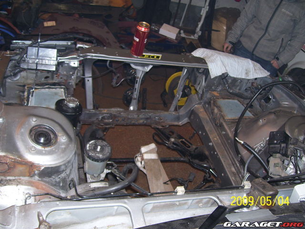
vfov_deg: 38.7
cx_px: 152
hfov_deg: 50.1
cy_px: 114
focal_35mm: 37
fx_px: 326
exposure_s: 1/60
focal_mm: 6
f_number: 2.7
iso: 80
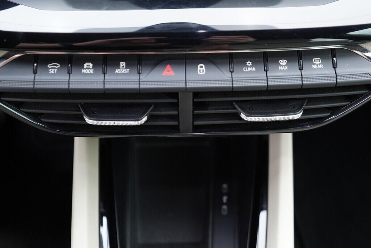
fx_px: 371
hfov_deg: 53.1
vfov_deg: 36.9
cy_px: 124
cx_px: 186
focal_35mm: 36
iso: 640
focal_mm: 24
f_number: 2.8
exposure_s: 1/40
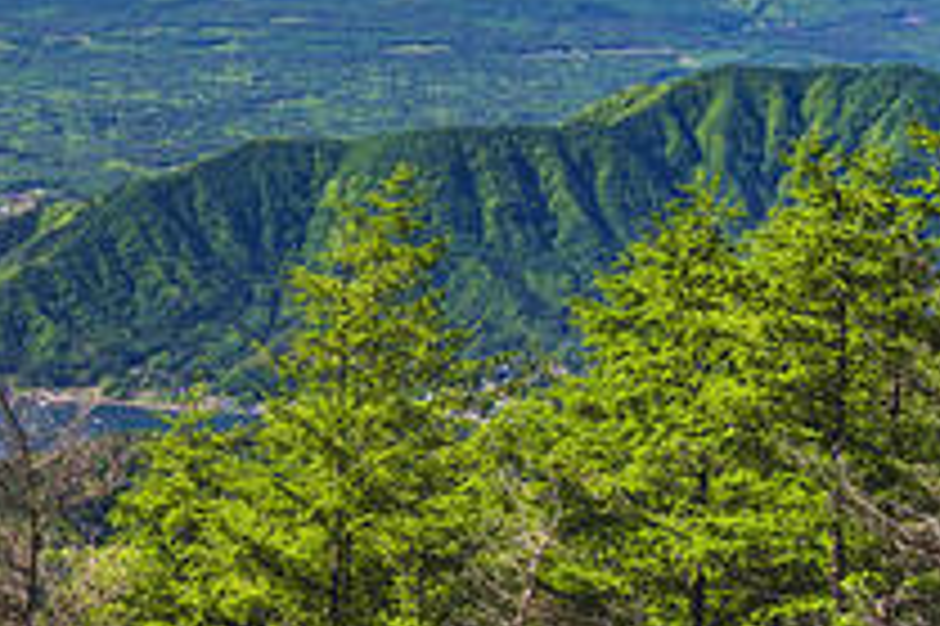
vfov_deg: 12.5
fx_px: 2844
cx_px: -396
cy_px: 135
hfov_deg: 17.2
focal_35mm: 109
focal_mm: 38
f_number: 13
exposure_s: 1/20
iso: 100
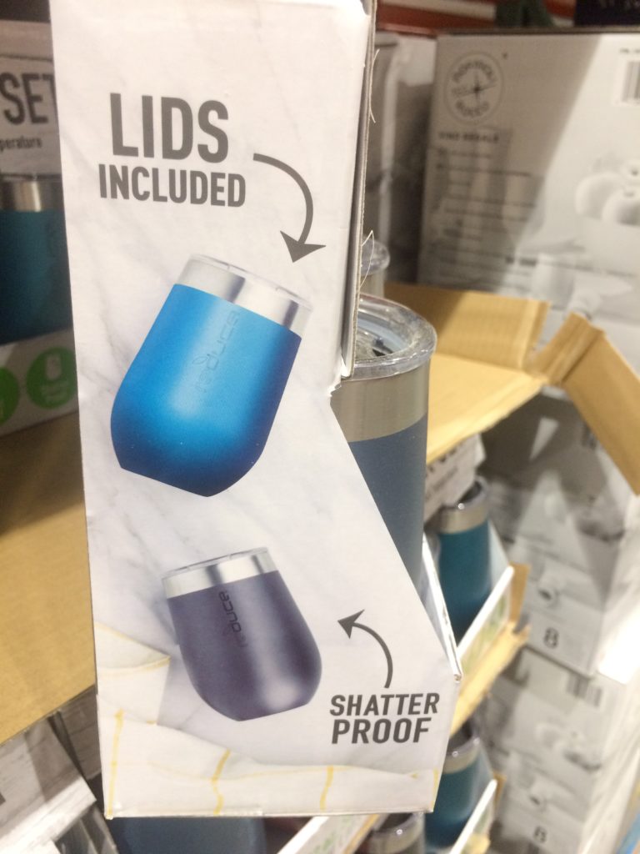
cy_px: 427
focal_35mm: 29
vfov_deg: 61.7
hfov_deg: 48.2
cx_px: 320
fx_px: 715
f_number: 2.2
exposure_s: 1/30
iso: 125
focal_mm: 4.15
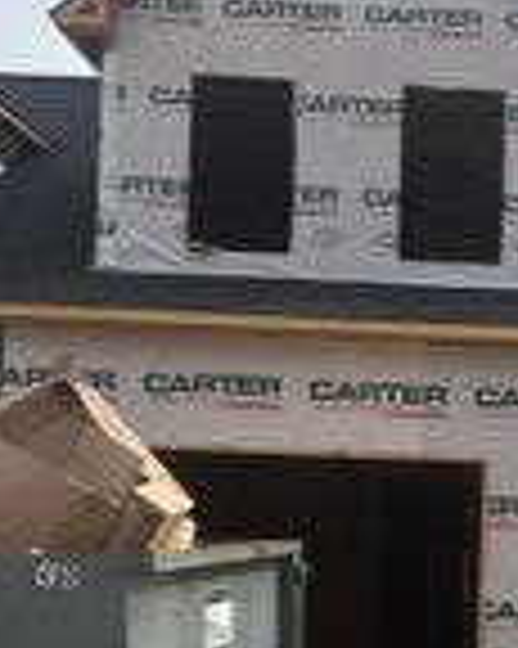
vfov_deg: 21.3
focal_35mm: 88
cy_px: 569
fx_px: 1688
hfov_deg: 16.7
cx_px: 617
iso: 50
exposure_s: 1/4065
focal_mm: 5.96
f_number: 1.6
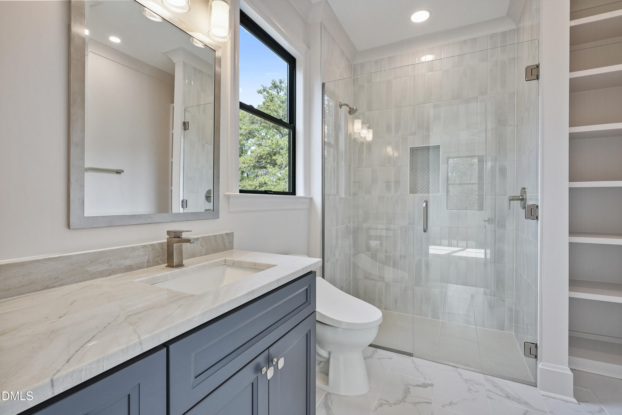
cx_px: 311
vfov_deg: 73.8
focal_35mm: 16
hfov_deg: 96.7
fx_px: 277
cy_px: 208
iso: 640
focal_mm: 16
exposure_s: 1/13
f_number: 8
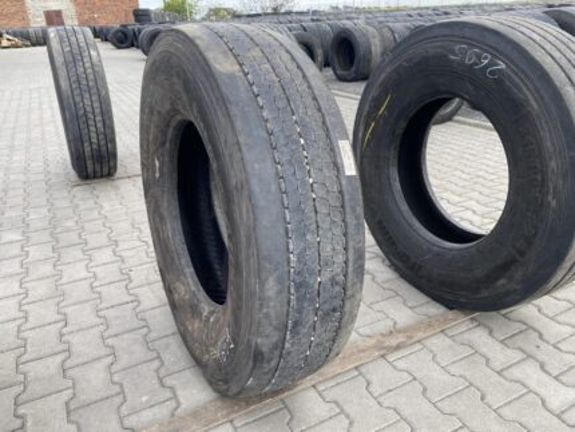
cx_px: 288
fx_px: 432
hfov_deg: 67.3
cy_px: 216
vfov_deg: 53.1
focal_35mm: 26
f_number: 1.8
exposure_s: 1/271
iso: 32
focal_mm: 4.25
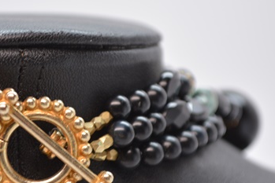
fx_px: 1084
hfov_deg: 14.4
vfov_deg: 9.7
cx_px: 68
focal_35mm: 142
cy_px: 107
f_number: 5.6
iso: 560
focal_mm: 55
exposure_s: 1/60
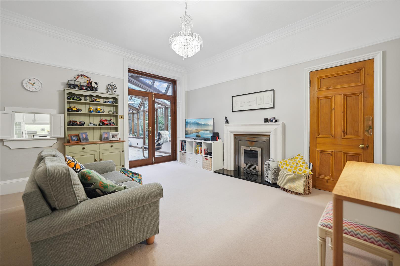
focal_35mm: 14
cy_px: 133
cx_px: 200
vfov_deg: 81.2
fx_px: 156
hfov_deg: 104.3
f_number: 3.2
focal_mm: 14
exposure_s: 1/40
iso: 640
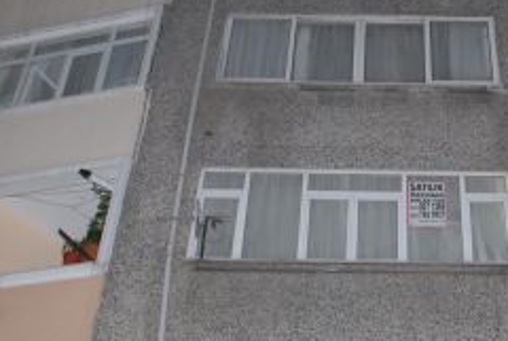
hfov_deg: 27.4
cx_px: 419
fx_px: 1018
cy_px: 36
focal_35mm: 72
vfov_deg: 18.7
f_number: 7.1
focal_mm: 18
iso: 1000
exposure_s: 1/60
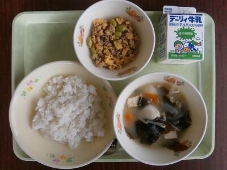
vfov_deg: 53.1
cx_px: 114
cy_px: 85
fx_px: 170
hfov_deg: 67.3
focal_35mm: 26
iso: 80
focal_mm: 4.7
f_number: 2.8
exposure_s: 1/80
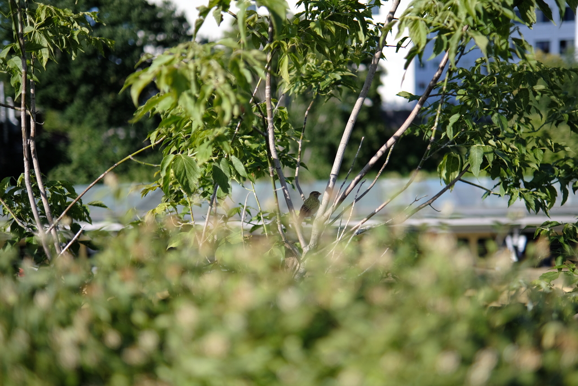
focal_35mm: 50
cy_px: 193
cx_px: 289
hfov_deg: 39.6
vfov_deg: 27.0
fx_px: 803
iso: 160
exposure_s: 1/3800
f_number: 1.4
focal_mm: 33
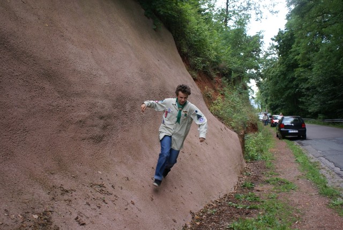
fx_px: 372
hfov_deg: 49.5
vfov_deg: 34.3
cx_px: 172
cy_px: 115
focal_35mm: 39
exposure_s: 1/125
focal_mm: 26
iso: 125
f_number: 4.5
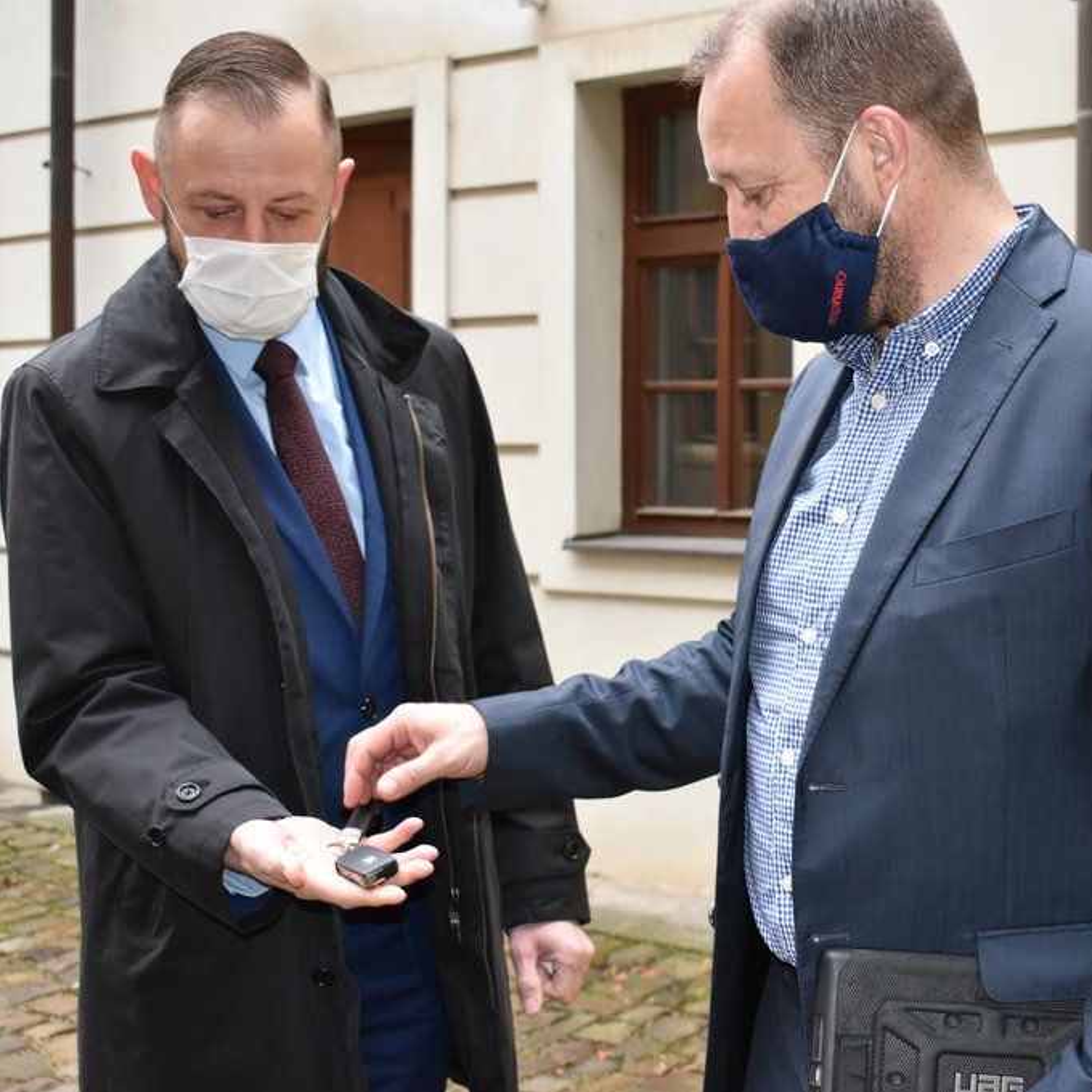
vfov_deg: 30.7
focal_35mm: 56
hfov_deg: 30.5
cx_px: 744
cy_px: 547
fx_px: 1986
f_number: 5
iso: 800
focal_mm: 29
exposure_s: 1/100
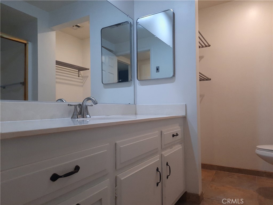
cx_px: 136
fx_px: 197
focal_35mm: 25
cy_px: 102
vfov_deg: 54.9
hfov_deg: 69.4
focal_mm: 4.6
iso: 400
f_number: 2
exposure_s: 1/120
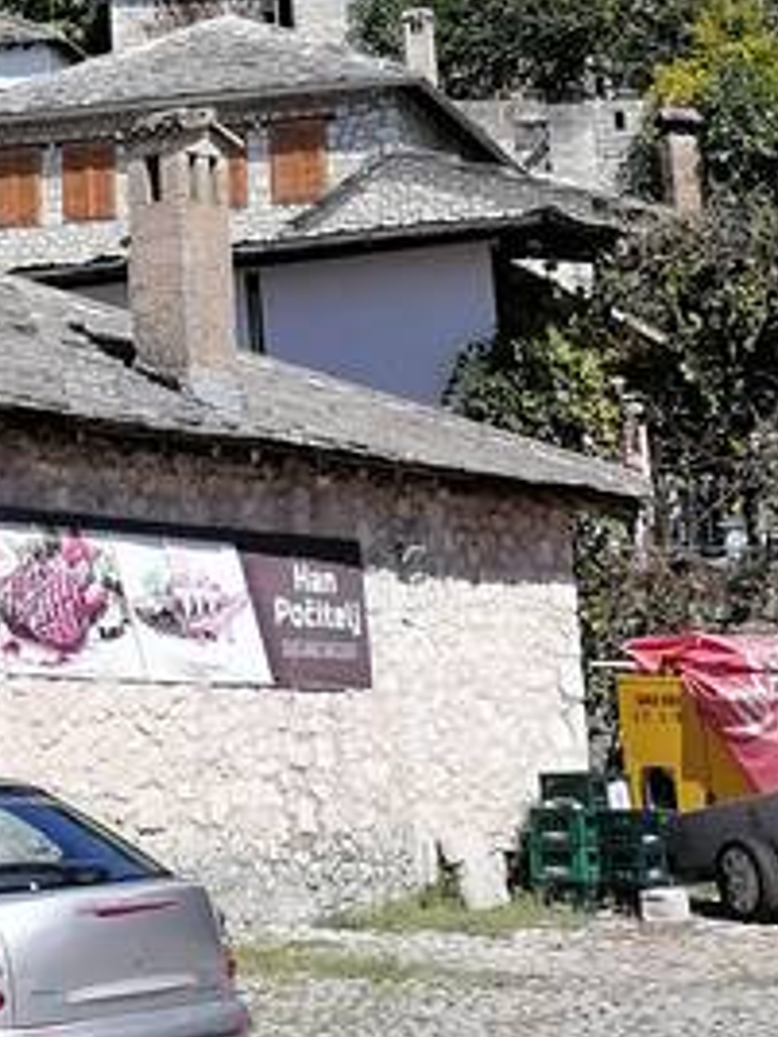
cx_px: -279
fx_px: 2787
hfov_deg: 15.1
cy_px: -290
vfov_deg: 19.5
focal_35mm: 93
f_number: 1.8
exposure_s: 1/1634
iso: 50
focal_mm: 5.4
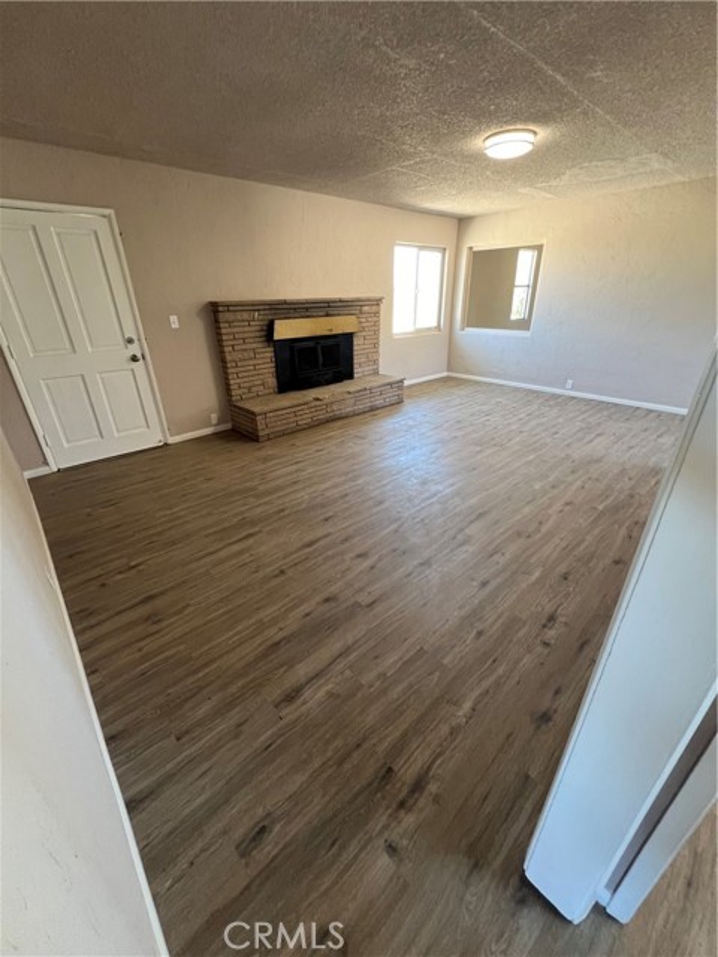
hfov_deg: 89.9
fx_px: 360
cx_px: 359
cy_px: 478
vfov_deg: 106.2
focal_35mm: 13
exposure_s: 1/97
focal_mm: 1.57
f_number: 1.8
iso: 250
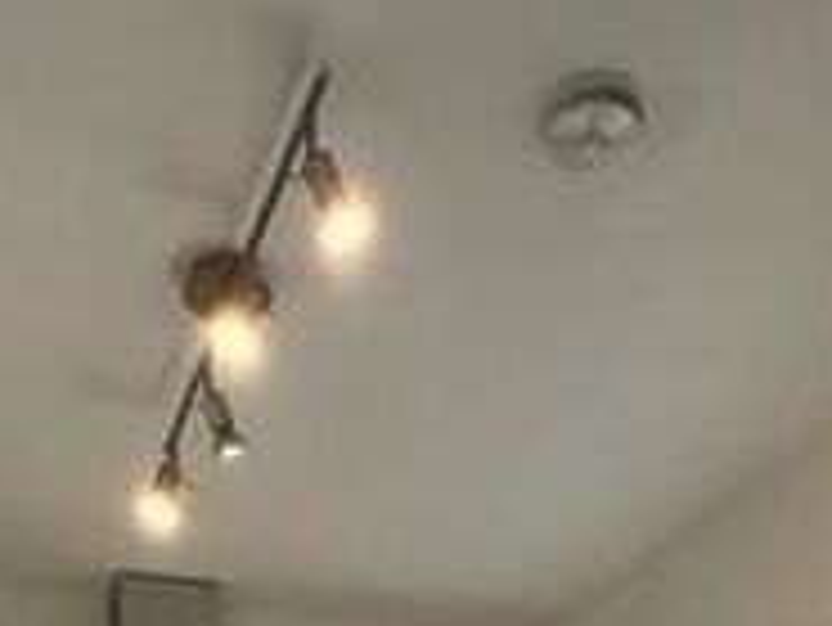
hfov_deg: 36.1
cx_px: 405
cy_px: 1169
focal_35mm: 53
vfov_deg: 19.4
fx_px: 1275
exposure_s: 1/100
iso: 200
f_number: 2.2
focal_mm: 2.22
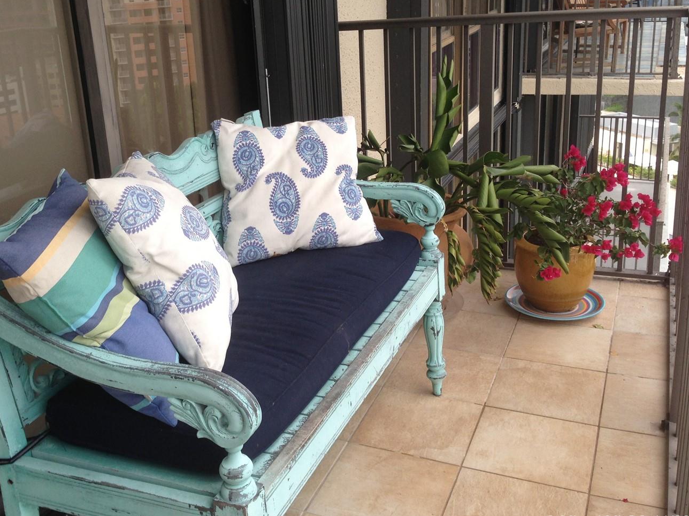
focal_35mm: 41
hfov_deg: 45.6
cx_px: 290
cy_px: 212
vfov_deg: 35.0
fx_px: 816
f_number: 2.4
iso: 50
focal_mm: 4.13
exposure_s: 1/347
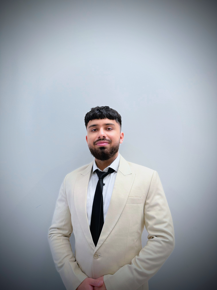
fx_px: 201
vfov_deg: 71.6
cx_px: 108
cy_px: 145
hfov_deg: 56.8
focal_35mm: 24
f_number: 1.78
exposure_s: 1/60
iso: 160
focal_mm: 6.76
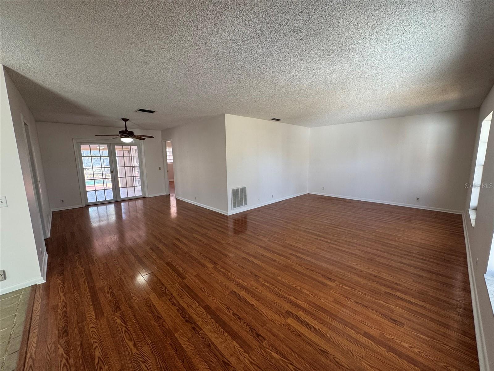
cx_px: 247
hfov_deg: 102.1
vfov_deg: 85.7
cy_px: 186
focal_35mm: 14
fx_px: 200
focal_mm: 2.22
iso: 160
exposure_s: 1/99
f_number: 2.2
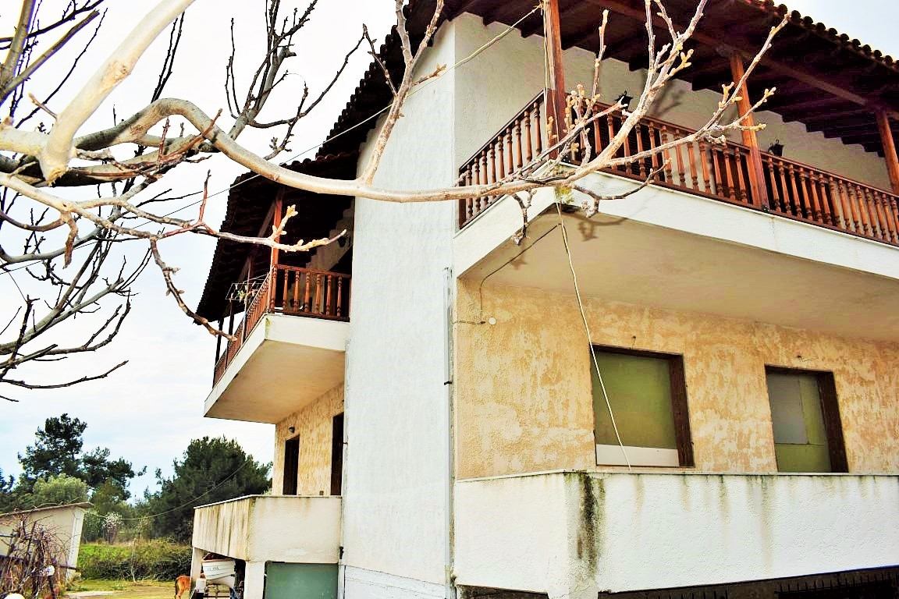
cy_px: 300
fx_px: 674
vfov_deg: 47.9
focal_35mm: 27
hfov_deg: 67.4
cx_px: 450
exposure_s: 1/200
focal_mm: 18
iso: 100
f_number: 8
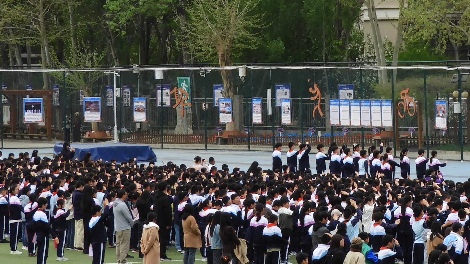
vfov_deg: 4.3
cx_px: 441
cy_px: -44
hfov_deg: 7.6
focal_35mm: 282
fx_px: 3515
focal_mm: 20.6
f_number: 5
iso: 100
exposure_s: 1/320
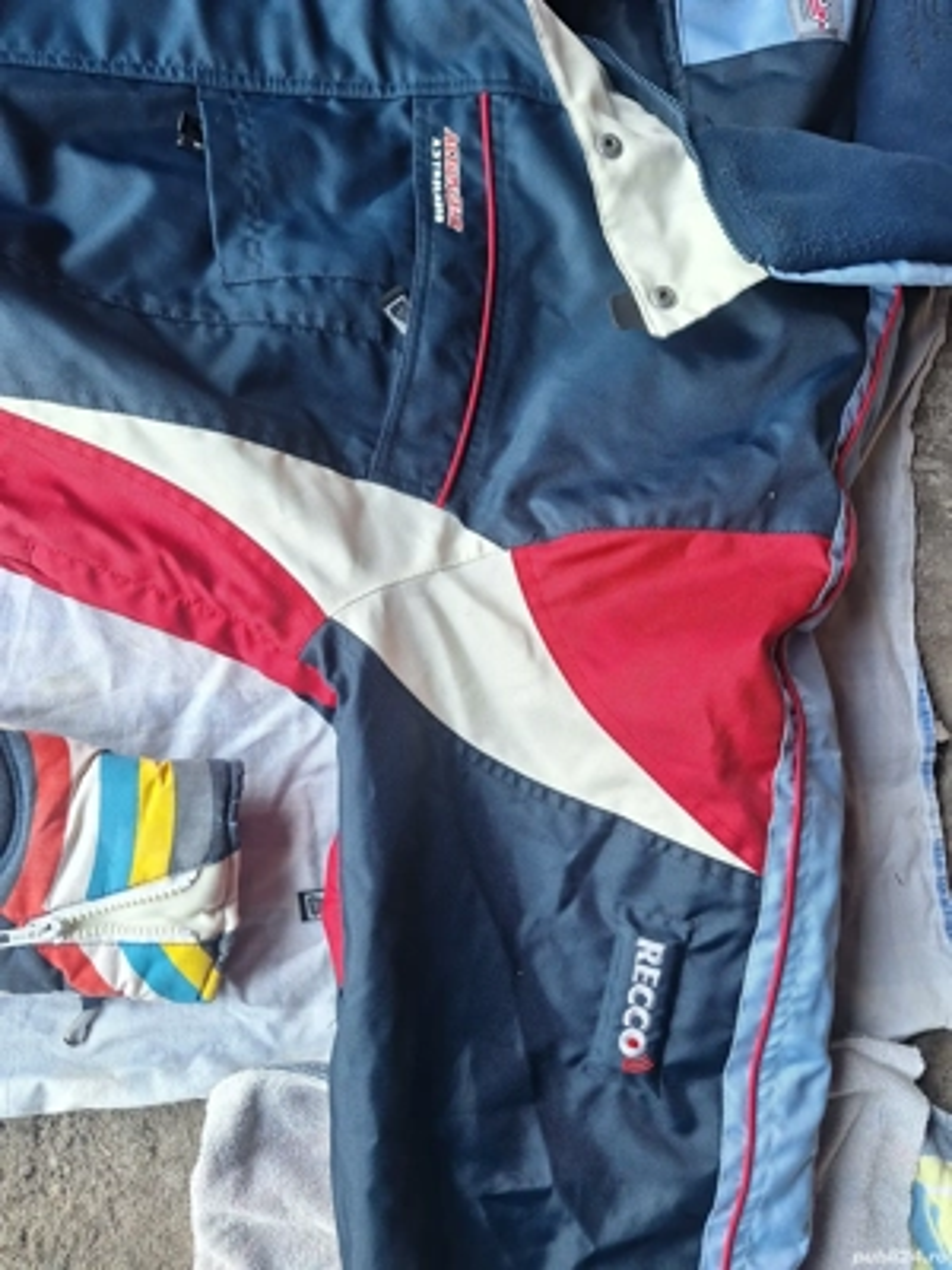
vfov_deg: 73.9
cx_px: 476
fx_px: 843
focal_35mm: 23
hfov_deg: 58.9
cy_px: 635
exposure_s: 1/40
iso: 50
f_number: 1.8
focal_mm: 5.54
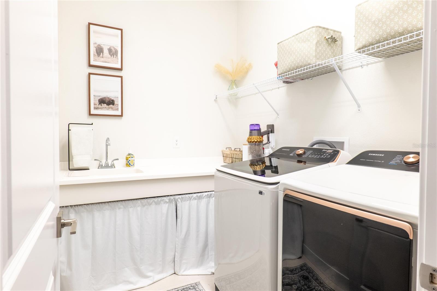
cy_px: 146
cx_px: 218
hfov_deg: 84.0
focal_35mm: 20
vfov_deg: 61.9
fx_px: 243
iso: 800
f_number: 8
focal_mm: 20
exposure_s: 1/80
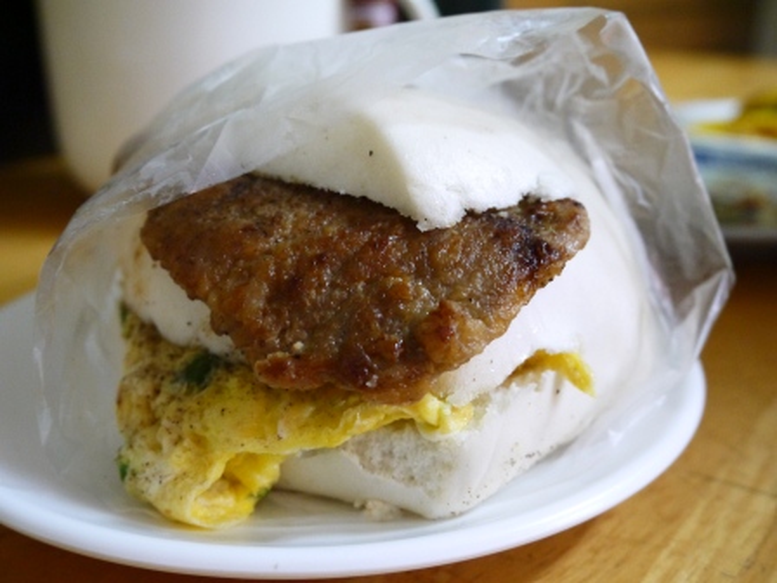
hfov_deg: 49.0
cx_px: 388
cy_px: 292
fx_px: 853
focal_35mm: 38
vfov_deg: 37.7
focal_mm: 19
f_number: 4.3
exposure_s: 1/25
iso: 1600
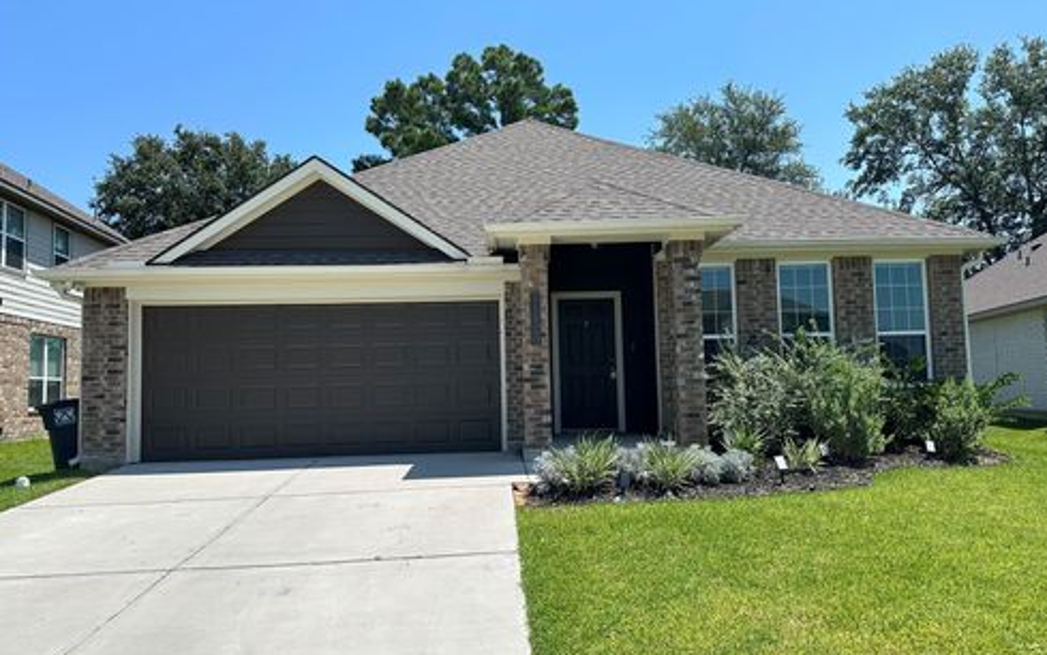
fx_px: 742
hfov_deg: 70.4
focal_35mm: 26
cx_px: 518
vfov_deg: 47.6
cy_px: 329
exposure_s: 1/4762
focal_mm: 6.86
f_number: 1.78
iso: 80
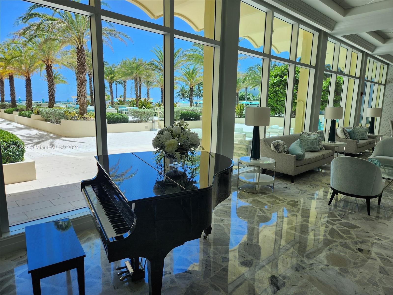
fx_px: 261
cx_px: 196
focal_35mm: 23
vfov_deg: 58.9
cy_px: 148
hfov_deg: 73.9
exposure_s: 1/285
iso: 20
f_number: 1.8
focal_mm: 5.4
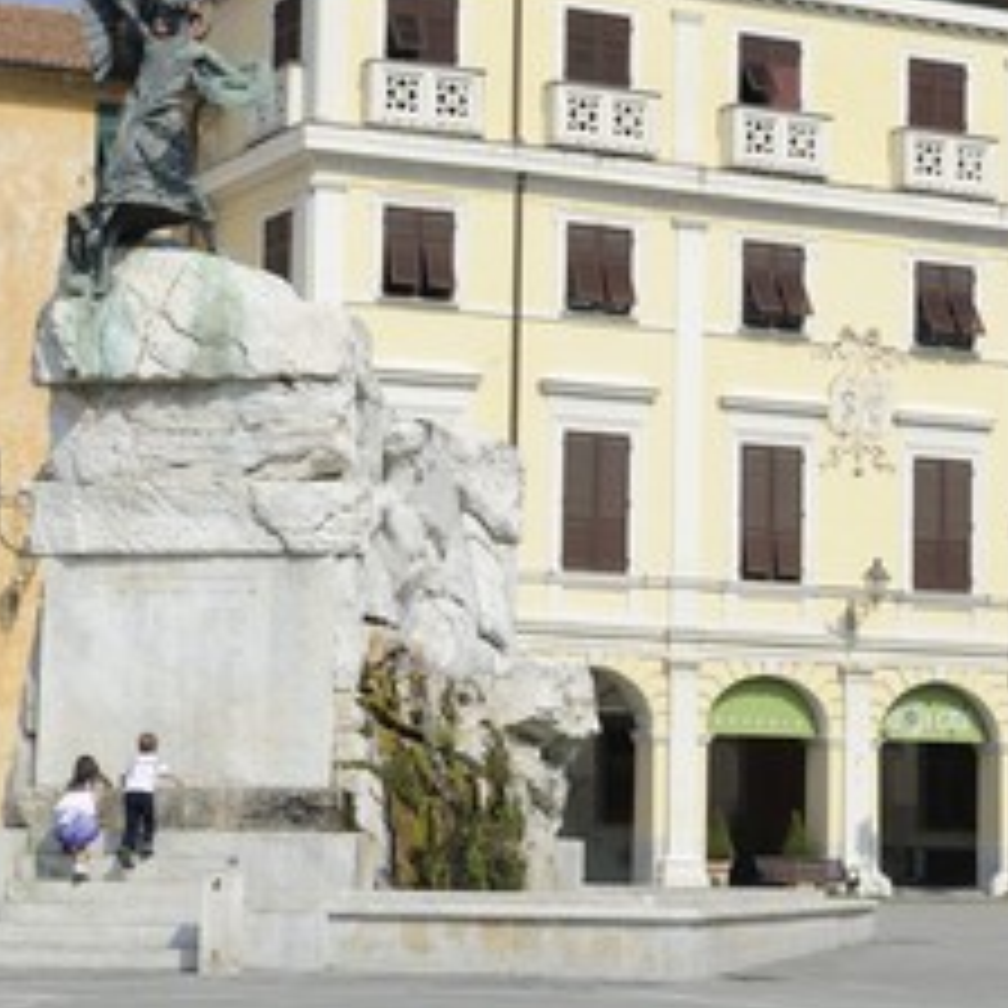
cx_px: 576
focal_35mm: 105
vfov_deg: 16.6
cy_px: 428
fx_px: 3459
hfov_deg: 16.6
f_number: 13
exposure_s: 1/200
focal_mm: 66
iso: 200
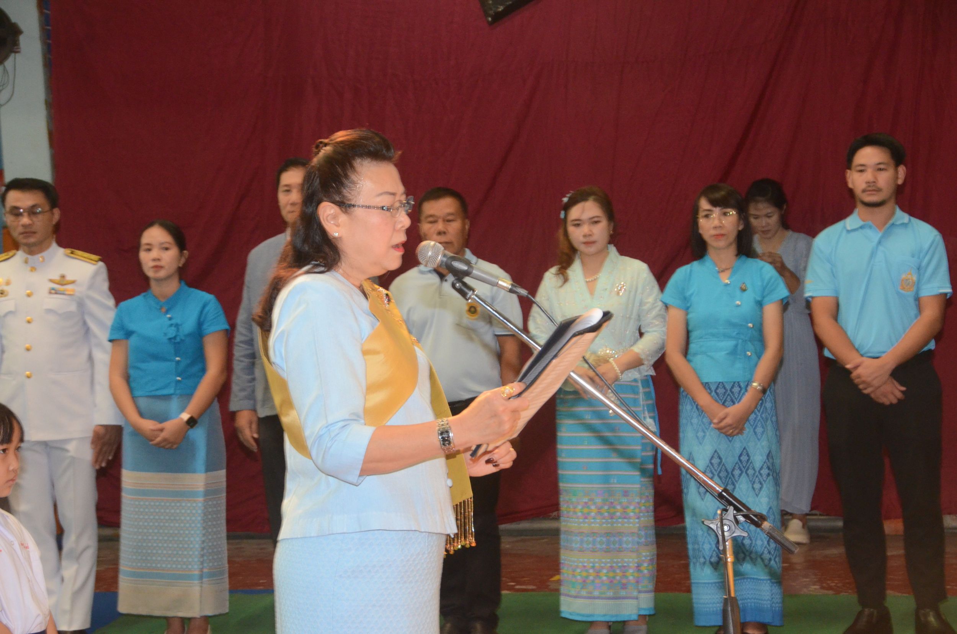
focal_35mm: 93
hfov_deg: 22.0
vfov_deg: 14.6
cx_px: 478
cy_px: 317
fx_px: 2467
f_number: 9
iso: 2500
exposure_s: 1/60
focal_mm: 62
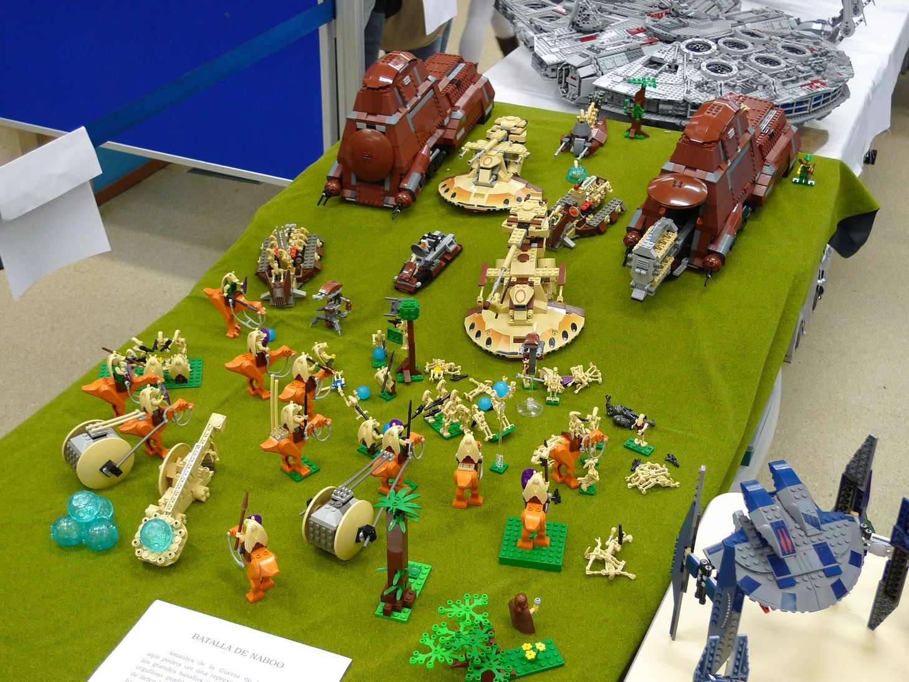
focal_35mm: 44
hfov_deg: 42.9
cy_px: 341
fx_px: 1155
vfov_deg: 32.9
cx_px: 454
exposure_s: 1/20
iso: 200
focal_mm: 9.3
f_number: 2.5
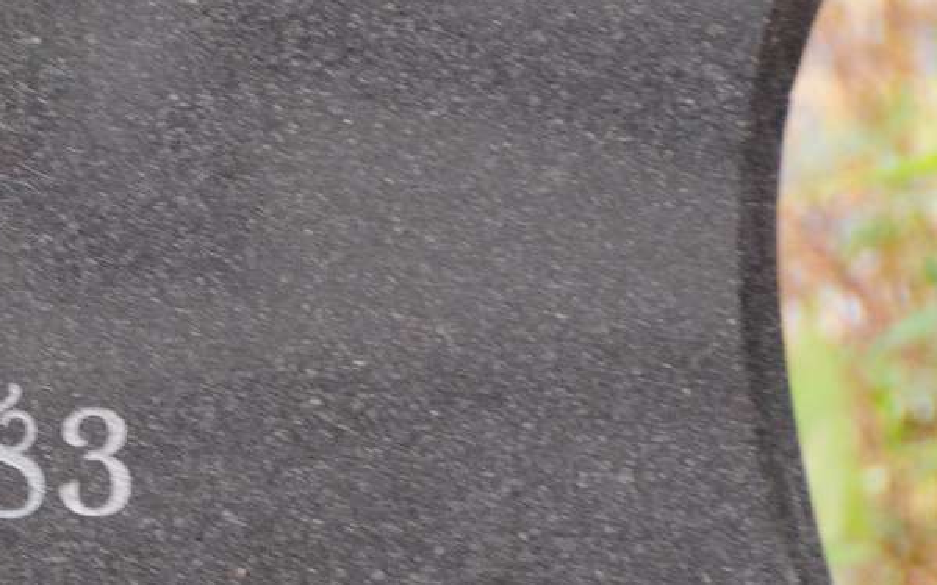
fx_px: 16747
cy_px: 6
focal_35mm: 656
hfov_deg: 3.2
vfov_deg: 2.0
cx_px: -651
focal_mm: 120
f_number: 7.1
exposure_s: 1/80
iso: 400
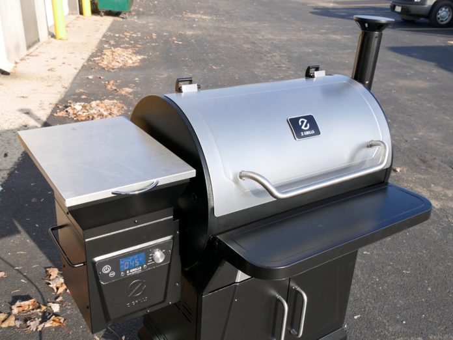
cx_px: 226
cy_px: 170
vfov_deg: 37.7
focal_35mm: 38
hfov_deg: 49.0
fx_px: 497
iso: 200
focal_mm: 19
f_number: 6.3
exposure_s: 1/250
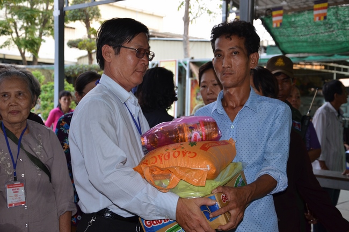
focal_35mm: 51
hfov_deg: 38.9
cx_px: 174
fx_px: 494
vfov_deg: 26.4
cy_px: 116
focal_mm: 34
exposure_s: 1/60
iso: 640
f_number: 4.5
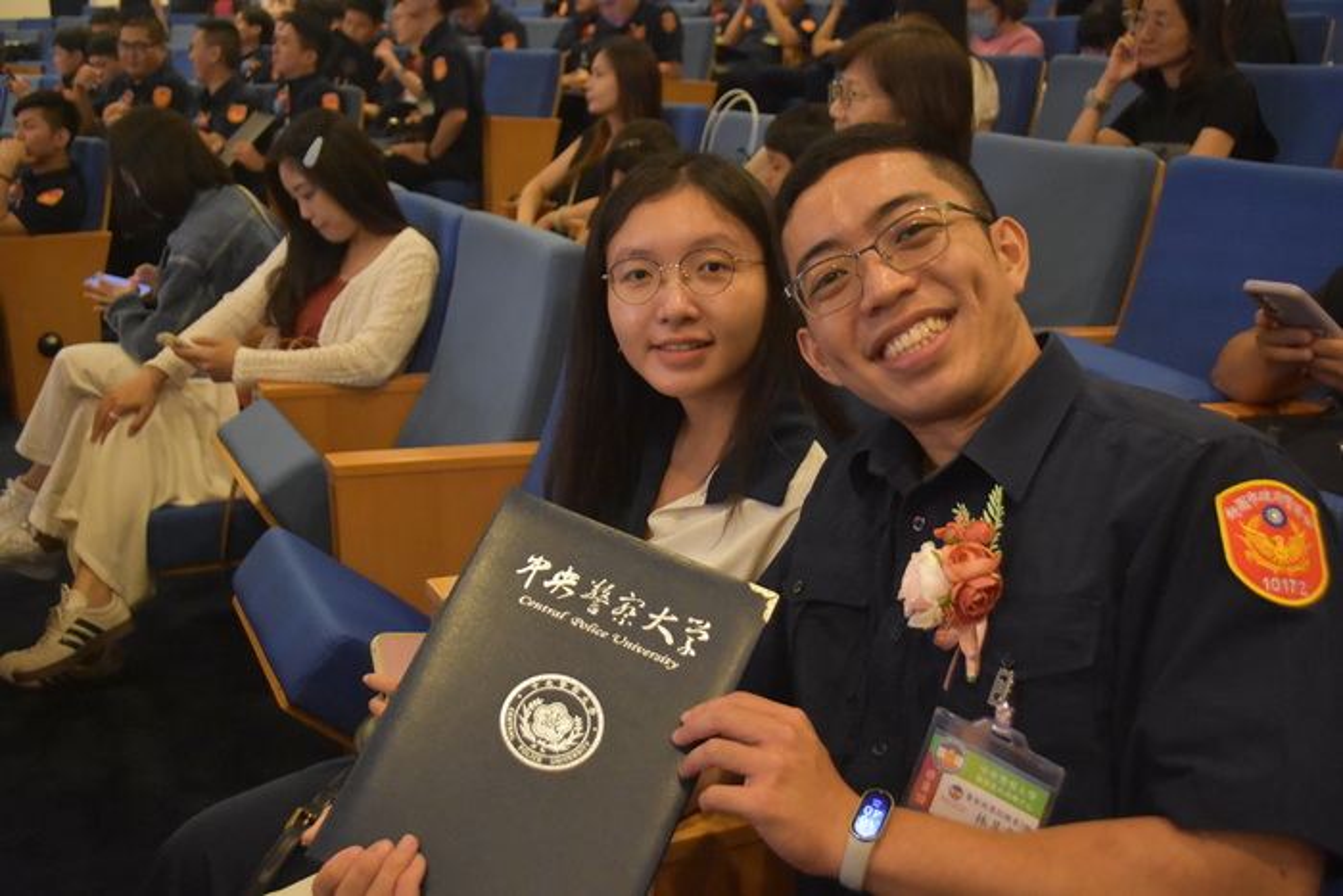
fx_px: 1343
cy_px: 448
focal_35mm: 36
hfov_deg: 53.1
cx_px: 672
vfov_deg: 36.9
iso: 5000
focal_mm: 24
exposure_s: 1/60
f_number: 4
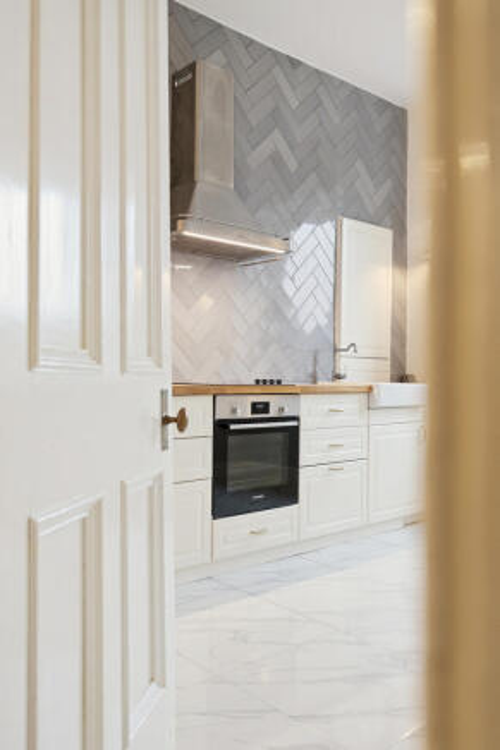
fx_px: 625
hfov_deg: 43.6
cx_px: 250
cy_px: 375
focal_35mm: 30
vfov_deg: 61.9
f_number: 2.8
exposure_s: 1/60
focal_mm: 20
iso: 800
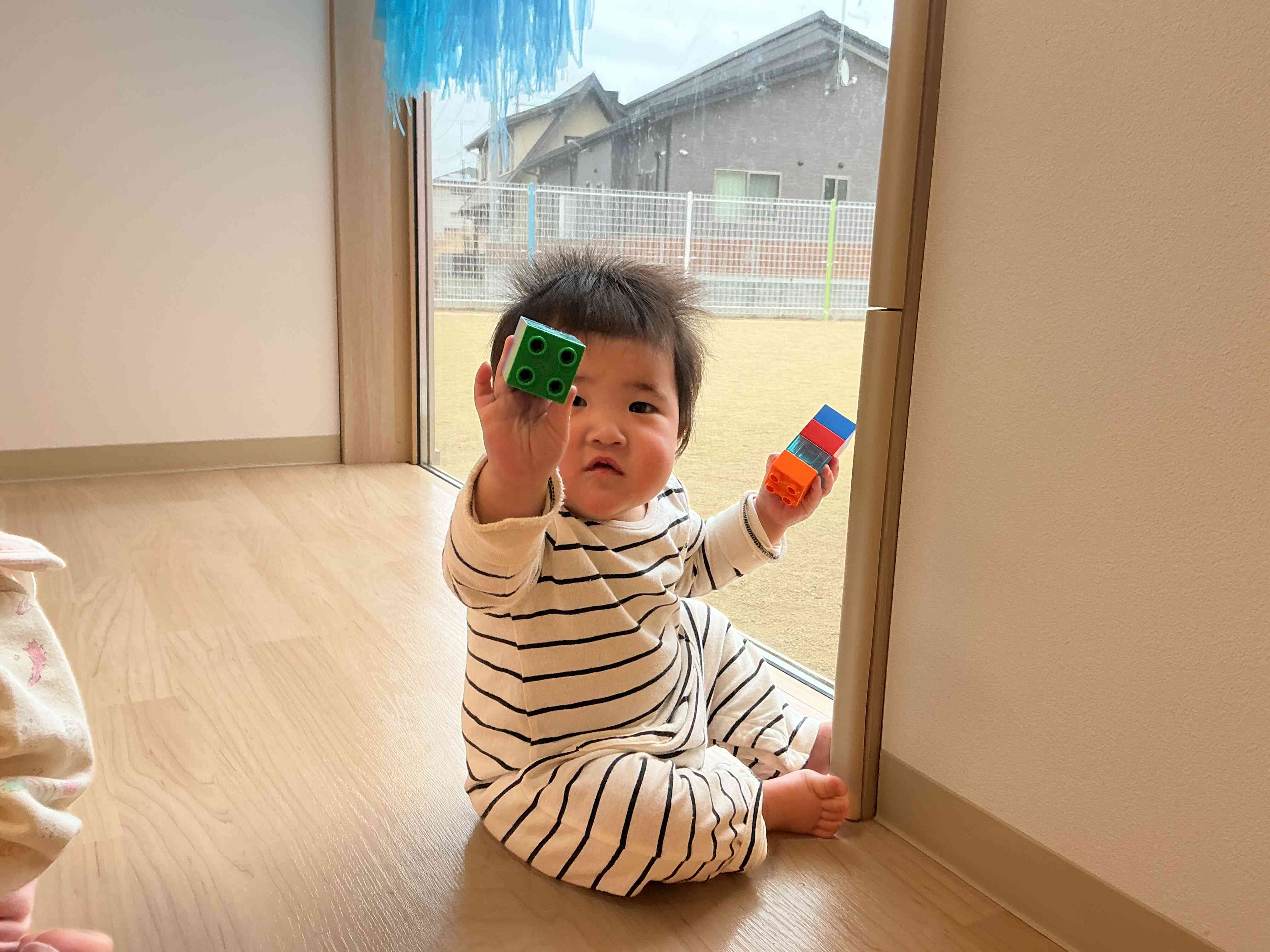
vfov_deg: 48.2
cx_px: 635
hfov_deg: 61.7
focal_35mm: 29
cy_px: 476
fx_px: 1064
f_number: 1.8
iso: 20
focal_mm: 3
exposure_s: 1/177
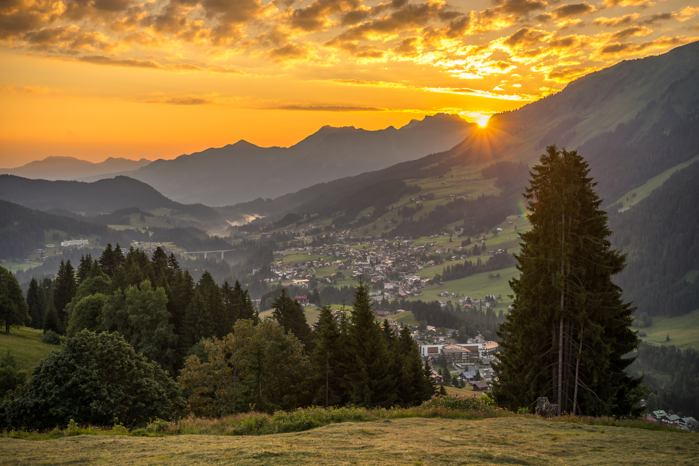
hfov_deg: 38.9
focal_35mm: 51
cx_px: 350
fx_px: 990
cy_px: 233
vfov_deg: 26.5
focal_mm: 51
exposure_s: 1/100
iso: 100
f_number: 7.1
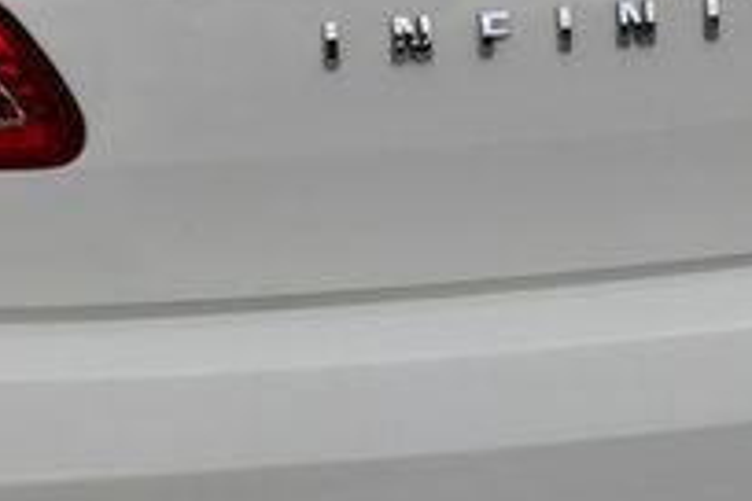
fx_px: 5514
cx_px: 498
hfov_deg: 7.8
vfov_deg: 5.2
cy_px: 236
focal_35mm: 264
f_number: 9
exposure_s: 1/320
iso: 100
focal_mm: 42
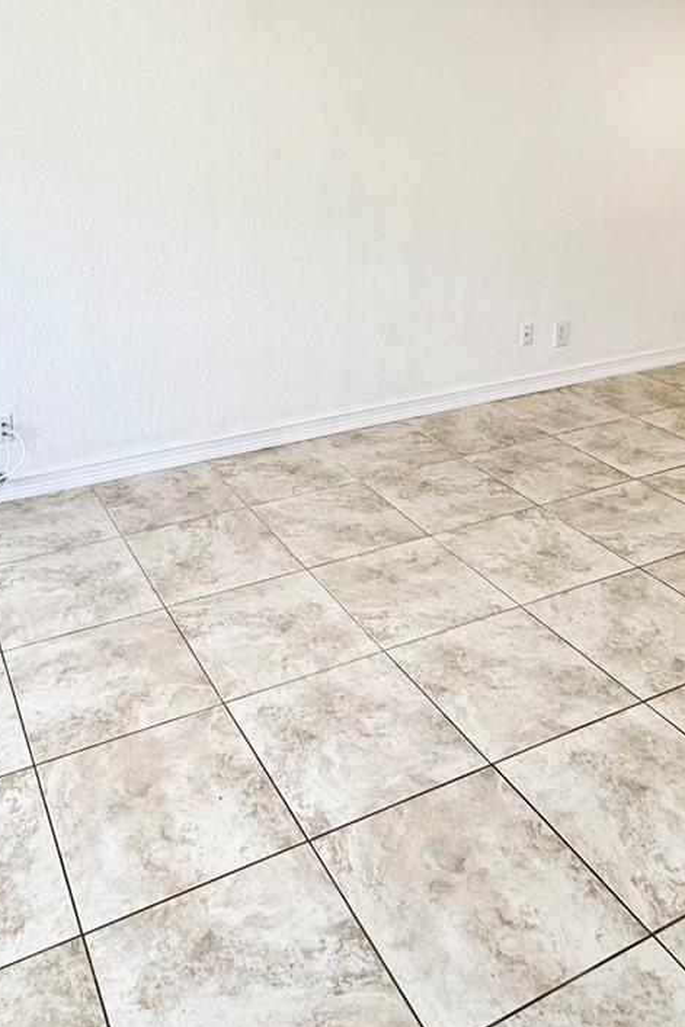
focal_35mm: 33
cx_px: 304
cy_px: 241
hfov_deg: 39.9
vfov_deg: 54.2
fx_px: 941
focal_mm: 2.22
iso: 80
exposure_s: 1/120
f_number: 2.2
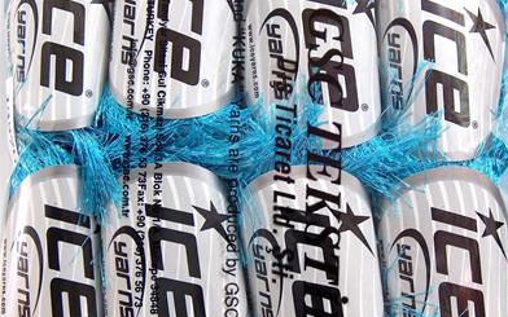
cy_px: 174
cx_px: 258
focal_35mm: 66
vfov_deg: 19.7
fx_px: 914
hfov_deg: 31.1
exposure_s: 1/3
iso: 100
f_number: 2.9
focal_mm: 12.53
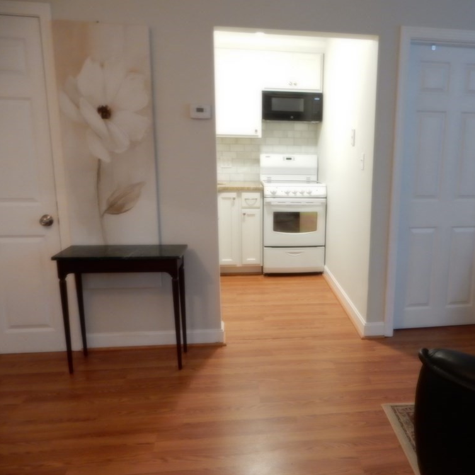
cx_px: 311
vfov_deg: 54.0
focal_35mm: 30
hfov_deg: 53.1
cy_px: 241
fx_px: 466
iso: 400
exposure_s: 1/15
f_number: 3.7
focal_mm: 4.5
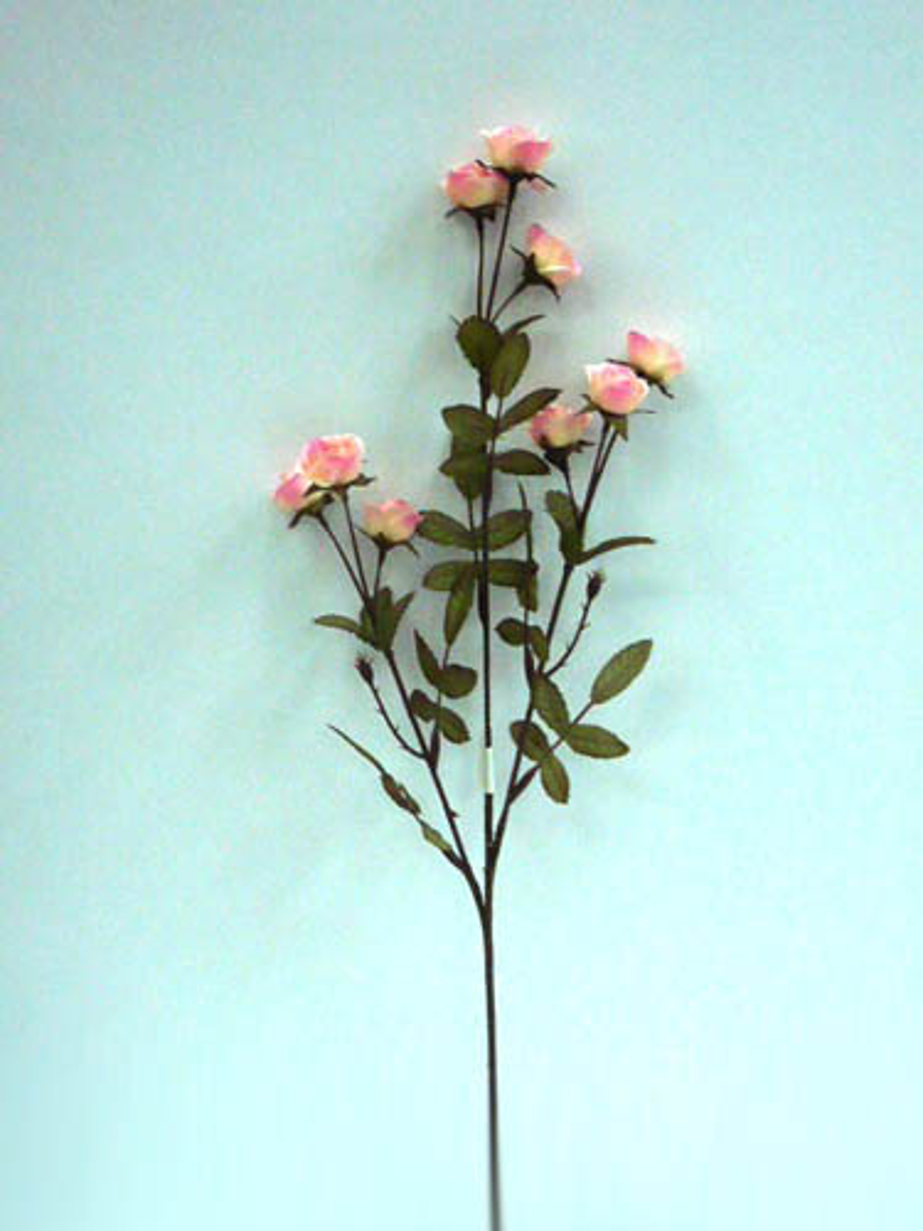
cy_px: 616
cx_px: 462
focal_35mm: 48
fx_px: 1706
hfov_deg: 30.3
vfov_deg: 39.7
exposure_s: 1/50
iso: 400
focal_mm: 5.8
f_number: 2.8
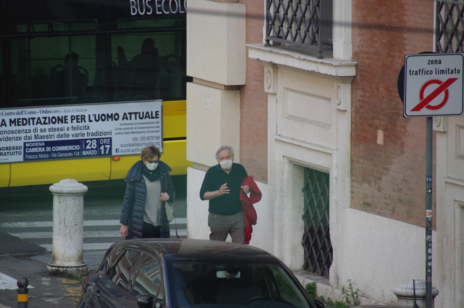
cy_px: 154
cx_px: 232
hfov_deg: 4.6
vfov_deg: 3.0
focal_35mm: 450
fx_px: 5795
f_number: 6.3
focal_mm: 300
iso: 1600
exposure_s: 1/400
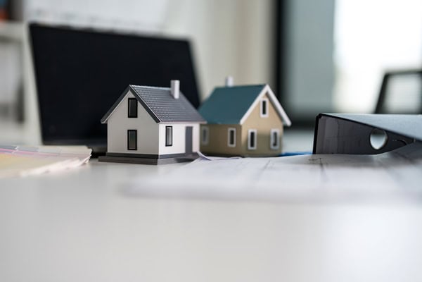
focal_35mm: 50
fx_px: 586
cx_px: 211
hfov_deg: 39.6
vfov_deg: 27.0
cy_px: 141
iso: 100
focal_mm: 50
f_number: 1.4
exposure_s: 1/500
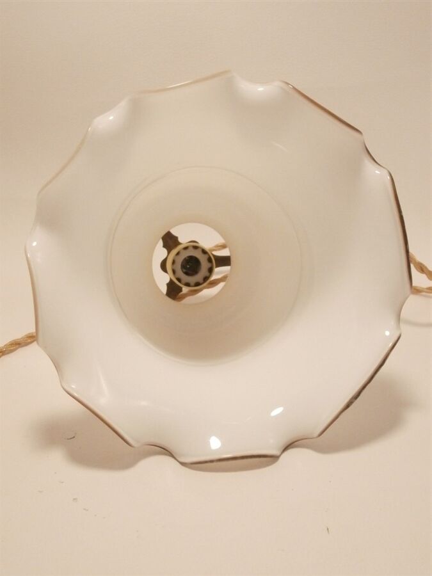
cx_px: 216
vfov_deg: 49.0
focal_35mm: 38
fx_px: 632
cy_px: 288
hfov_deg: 37.7
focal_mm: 6.67
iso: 800
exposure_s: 1/500
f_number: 3.9
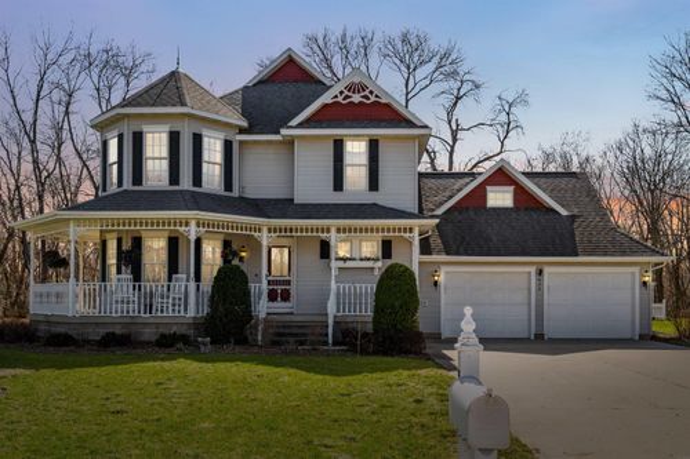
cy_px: 230
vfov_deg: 41.1
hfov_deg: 58.7
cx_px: 345
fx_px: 613
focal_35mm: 32
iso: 250
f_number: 10
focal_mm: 32
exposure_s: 1/250
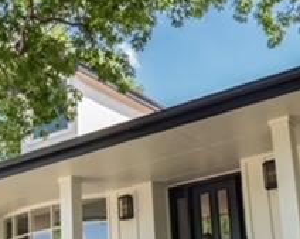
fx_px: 523
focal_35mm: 59
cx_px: 211
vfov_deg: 24.9
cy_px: 221
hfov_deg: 31.6
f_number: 6.3
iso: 200
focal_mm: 10
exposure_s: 1/100
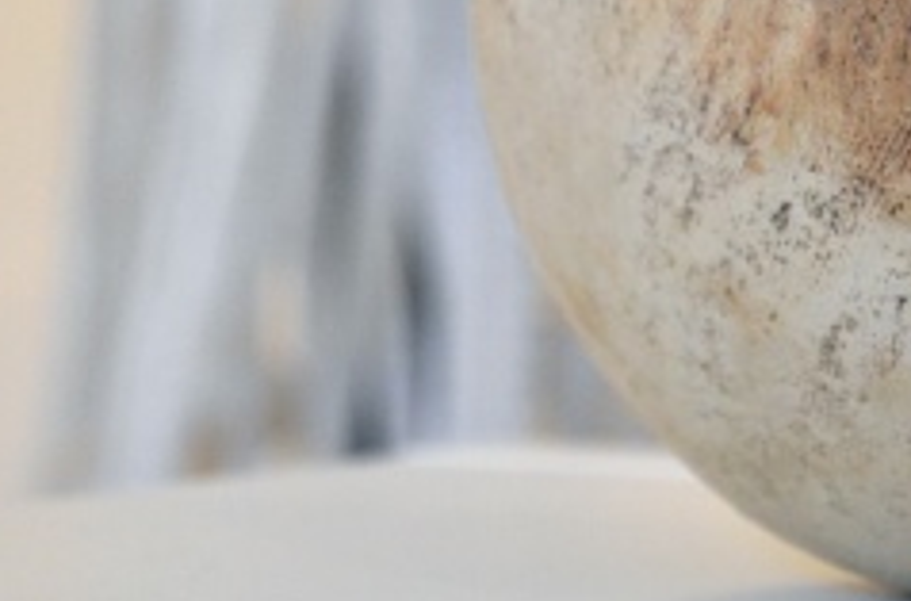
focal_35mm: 250
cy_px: -48
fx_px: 6306
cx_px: 777
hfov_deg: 8.2
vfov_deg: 5.4
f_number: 5.3
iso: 1600
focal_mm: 66
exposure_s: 1/40
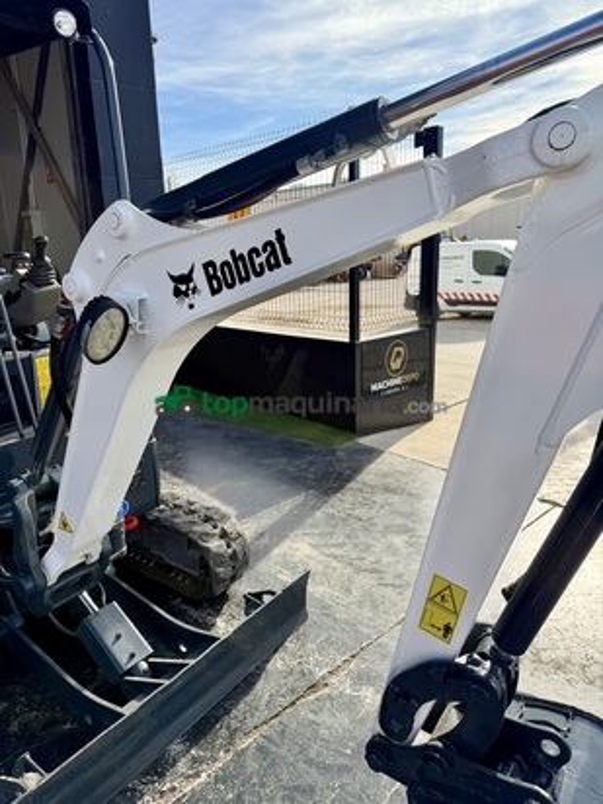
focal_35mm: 24
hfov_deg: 56.8
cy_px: 402
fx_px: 557
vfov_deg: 71.6
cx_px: 302
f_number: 1.78
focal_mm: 6.76
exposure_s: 1/4167
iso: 100
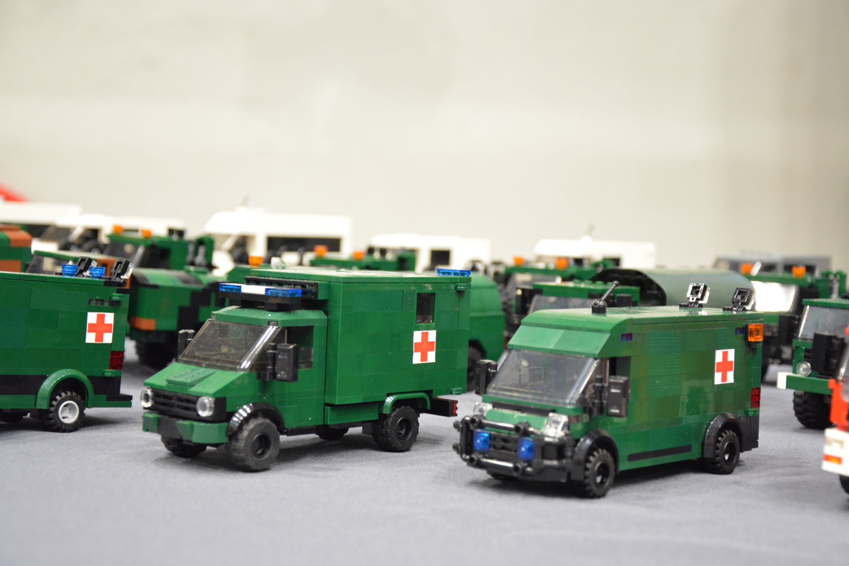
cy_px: 283
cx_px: 424
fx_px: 1415
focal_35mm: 60
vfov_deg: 22.6
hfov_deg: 33.4
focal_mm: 40
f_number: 4.5
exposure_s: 1/40
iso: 2500
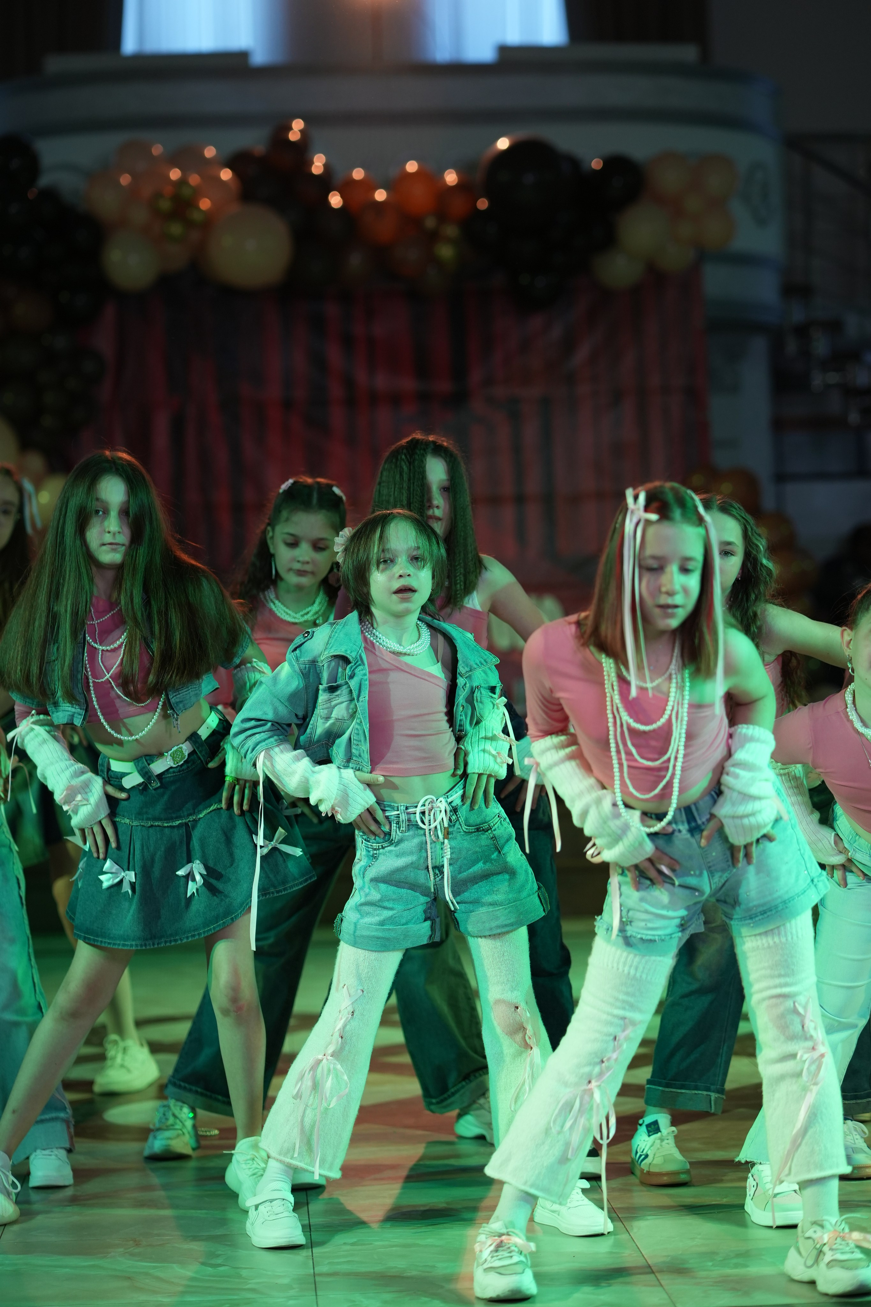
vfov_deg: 23.9
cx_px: 436
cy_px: 654
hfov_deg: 16.1
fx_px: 3085
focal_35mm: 85
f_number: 2.2
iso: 800
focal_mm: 85
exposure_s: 1/400
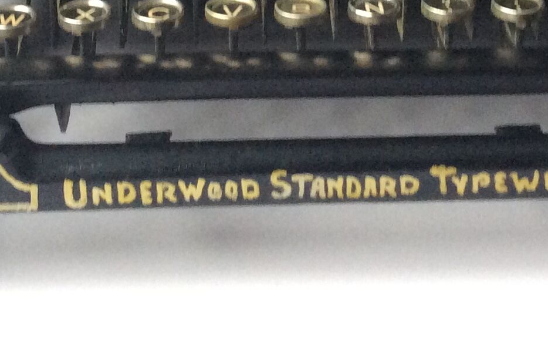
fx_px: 1404
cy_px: -223
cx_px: 290
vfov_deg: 12.9
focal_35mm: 94
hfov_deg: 22.1
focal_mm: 3.3
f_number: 2.4
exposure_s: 1/25
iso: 125
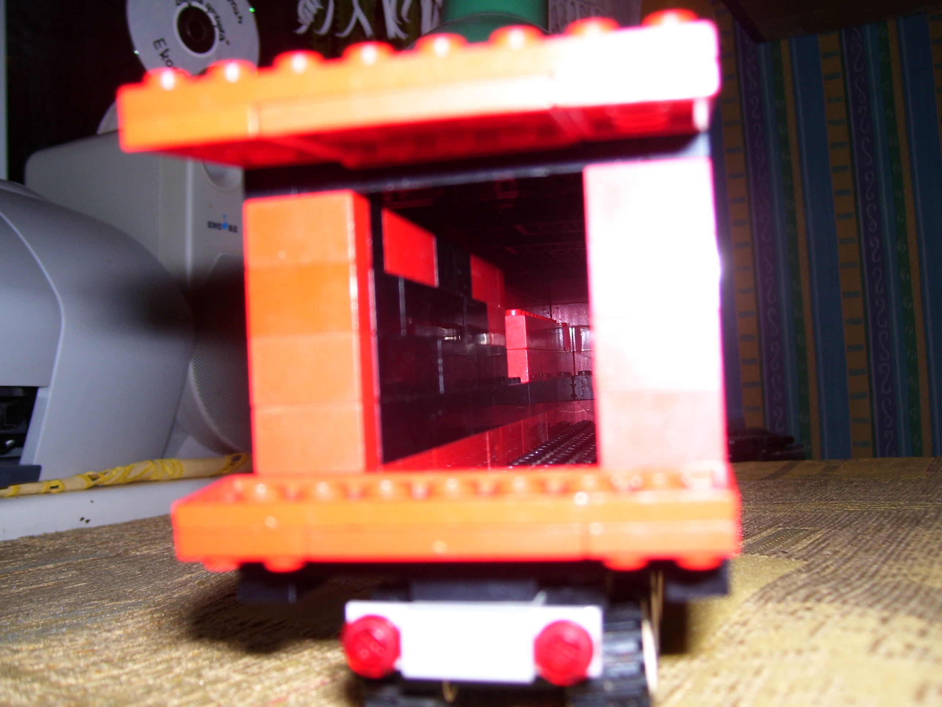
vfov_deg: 38.7
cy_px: 354
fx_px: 1007
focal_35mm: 37
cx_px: 471
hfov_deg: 50.1
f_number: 2.7
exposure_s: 1/60
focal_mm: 6
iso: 80
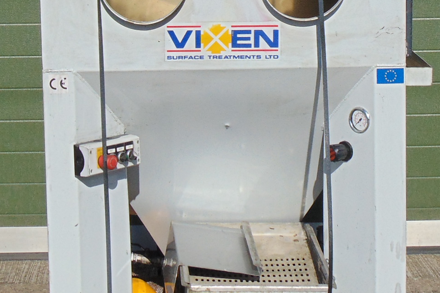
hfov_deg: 17.3
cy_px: 59
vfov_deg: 11.6
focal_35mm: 118
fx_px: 1442
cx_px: 225
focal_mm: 7.6
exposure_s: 1/320
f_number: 8.7
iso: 80
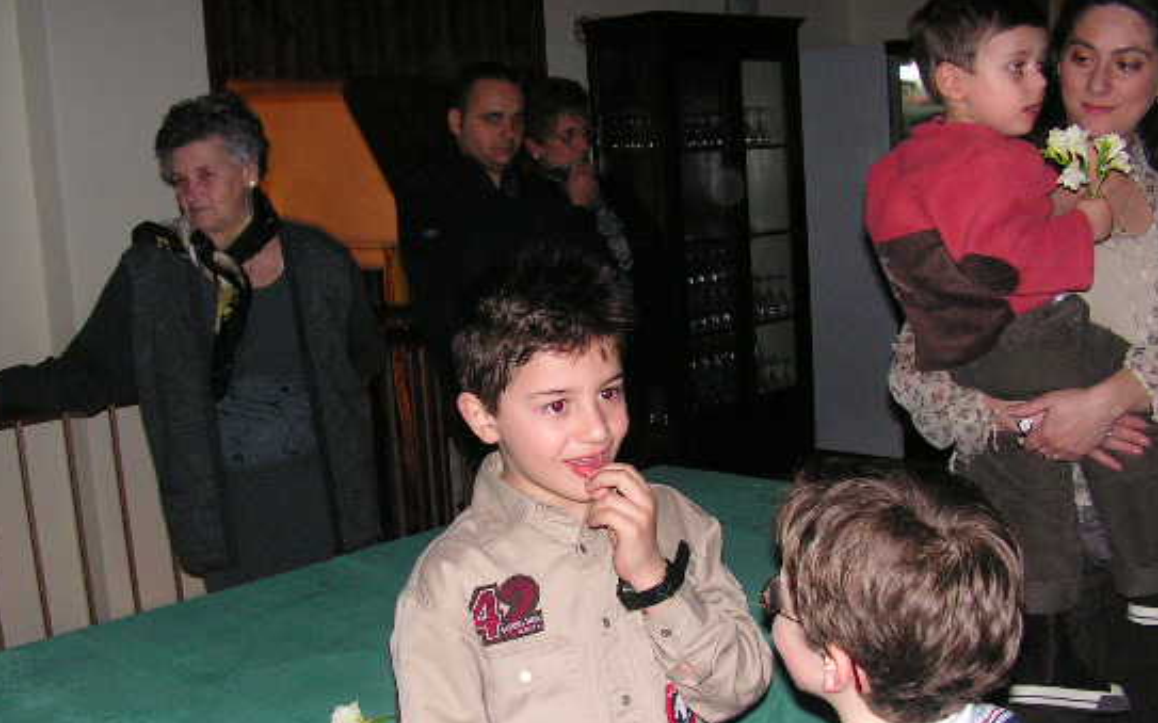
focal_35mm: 45
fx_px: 1420
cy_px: 471
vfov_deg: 28.4
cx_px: 565
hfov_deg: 44.4
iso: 200
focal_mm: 6
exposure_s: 1/40
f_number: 3.2
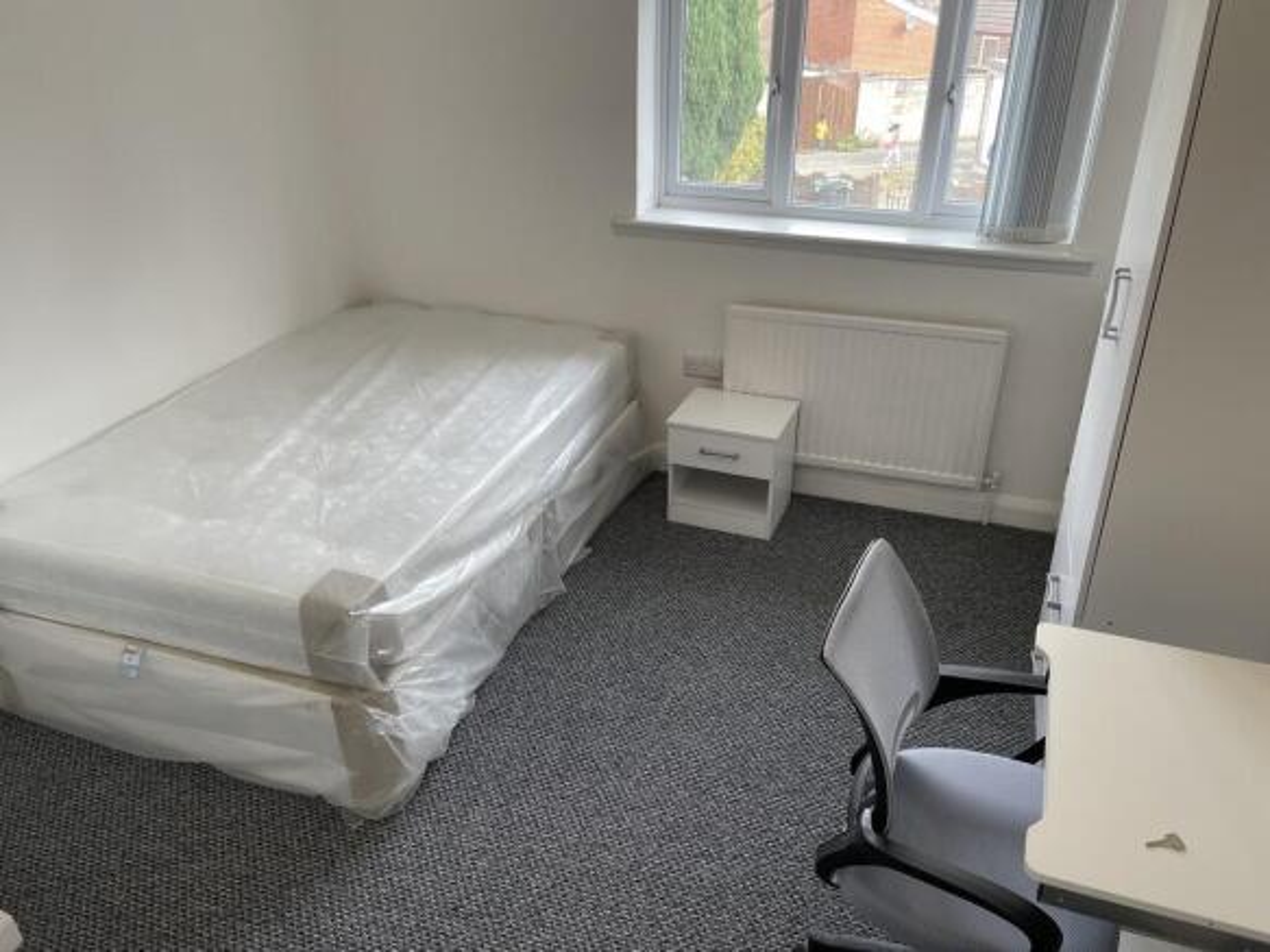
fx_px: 954
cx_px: 635
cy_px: 476
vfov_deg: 53.0
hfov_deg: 67.3
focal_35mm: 26
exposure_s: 1/100
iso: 50
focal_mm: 4.2
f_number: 1.6
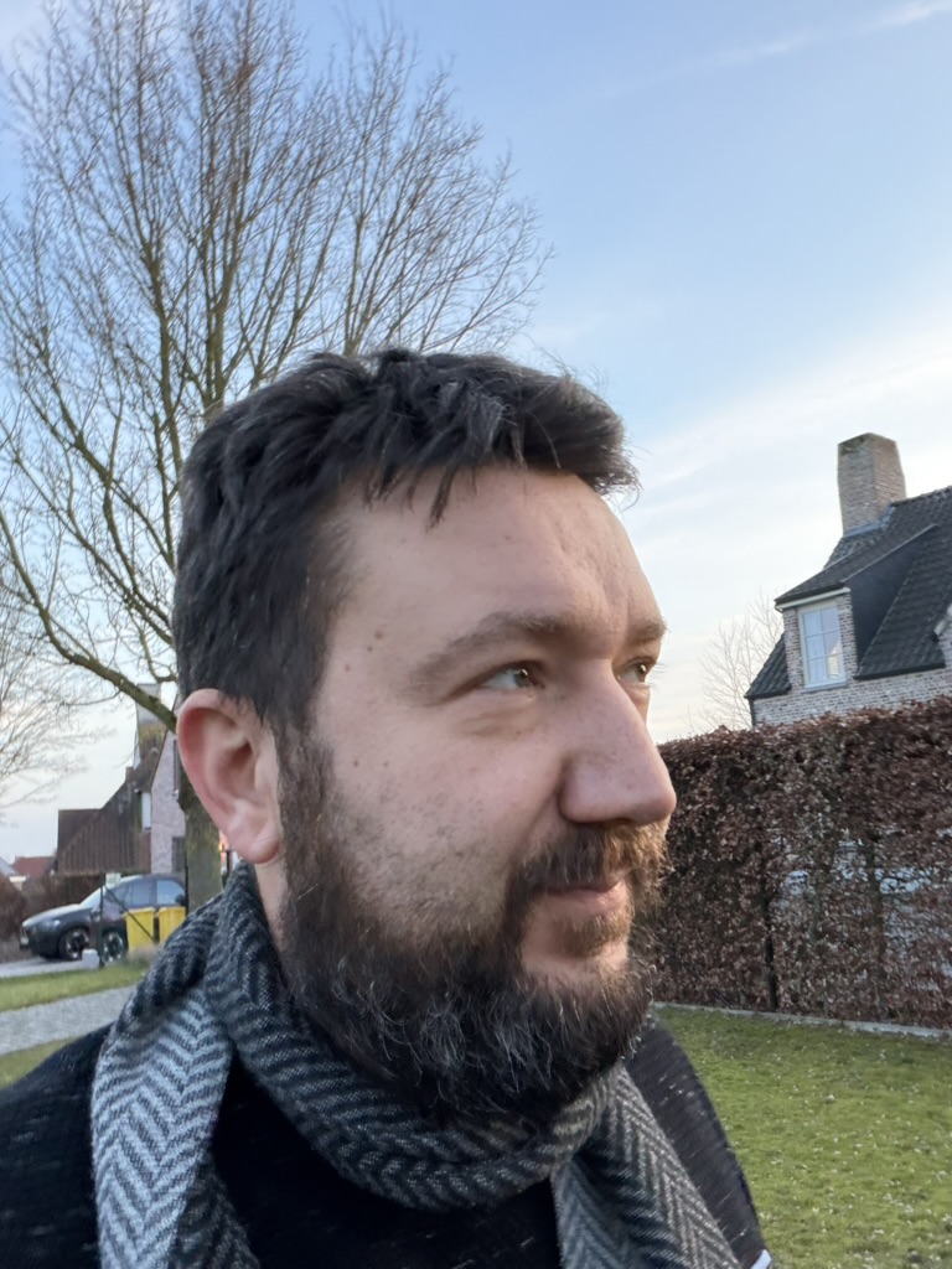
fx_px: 1100
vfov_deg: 60.0
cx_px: 476
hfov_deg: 46.8
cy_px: 634
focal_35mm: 30
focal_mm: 2.71
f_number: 1.9
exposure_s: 1/60
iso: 100
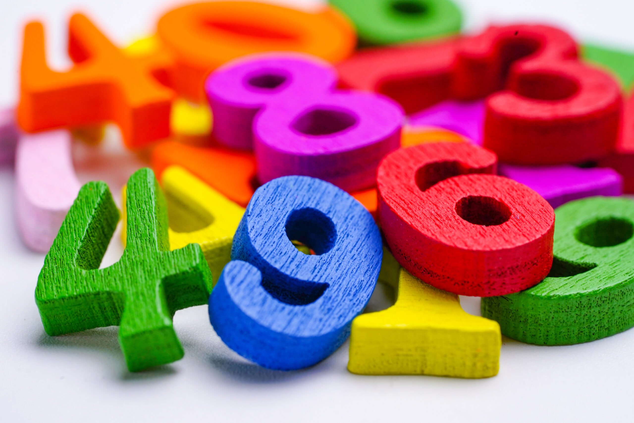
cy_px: 212
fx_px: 1585
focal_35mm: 90
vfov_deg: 15.2
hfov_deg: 22.6
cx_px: 317
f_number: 9
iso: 1250
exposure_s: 1/50
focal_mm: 90
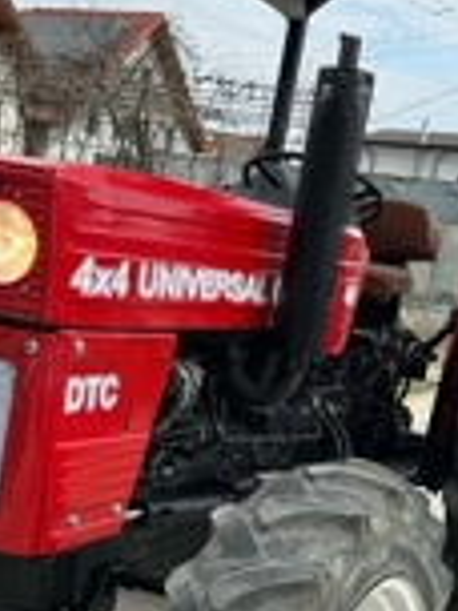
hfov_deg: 23.0
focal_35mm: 63
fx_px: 1111
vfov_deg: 30.4
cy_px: 430
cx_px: 112
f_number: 1.78
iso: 80
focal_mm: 6.86
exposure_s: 1/2353
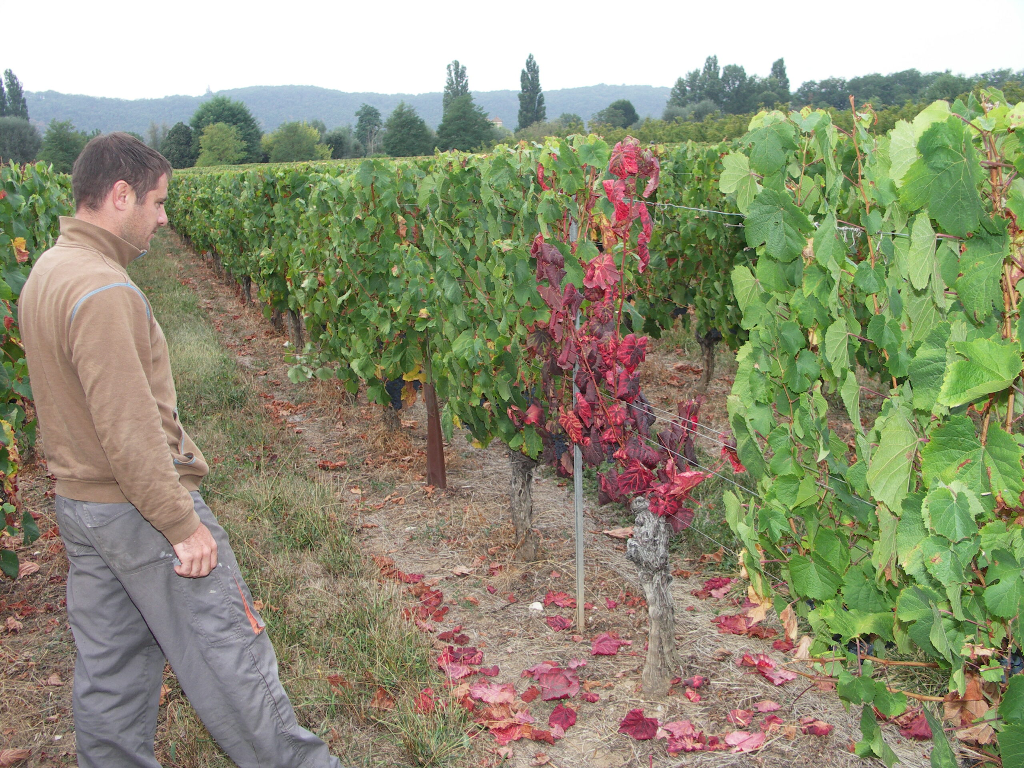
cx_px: 512
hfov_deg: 49.0
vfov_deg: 37.7
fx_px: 1124
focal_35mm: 38
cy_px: 384
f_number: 2.8
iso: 100
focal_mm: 9.9
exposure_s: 1/60
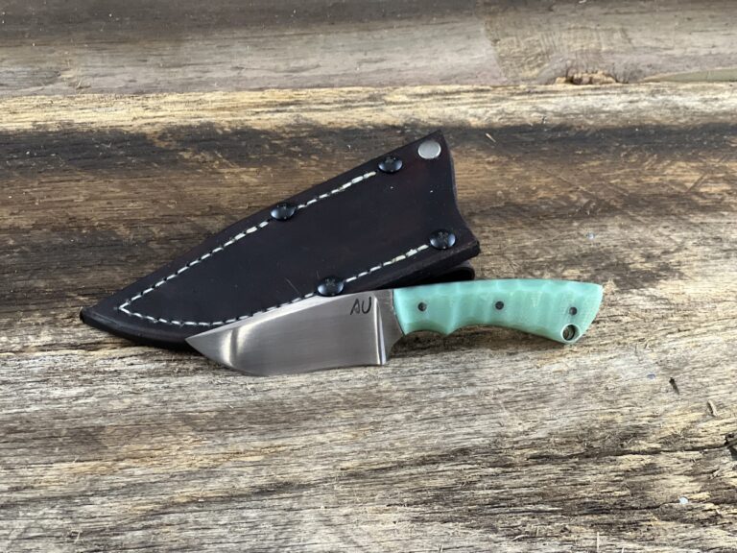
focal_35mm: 77
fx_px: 1639
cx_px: 368
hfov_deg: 25.3
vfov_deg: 19.1
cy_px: 276
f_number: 2.8
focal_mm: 9
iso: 400
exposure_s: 1/30
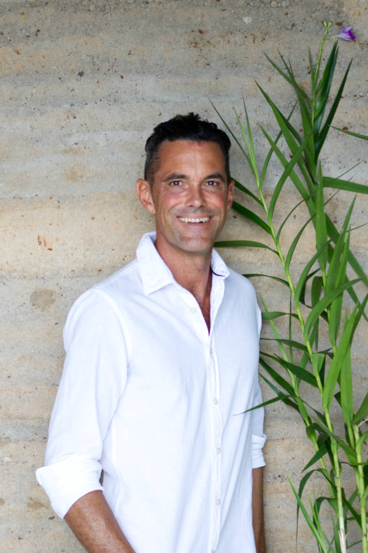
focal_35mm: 75
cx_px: 184
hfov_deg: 18.2
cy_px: 276
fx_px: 1151
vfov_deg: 27.0
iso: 400
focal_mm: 50
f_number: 2
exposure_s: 1/1000
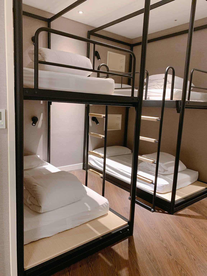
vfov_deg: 67.3
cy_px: 138
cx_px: 104
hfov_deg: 53.1
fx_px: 207
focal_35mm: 26
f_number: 1.8
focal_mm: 4.25
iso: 640
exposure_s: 1/30
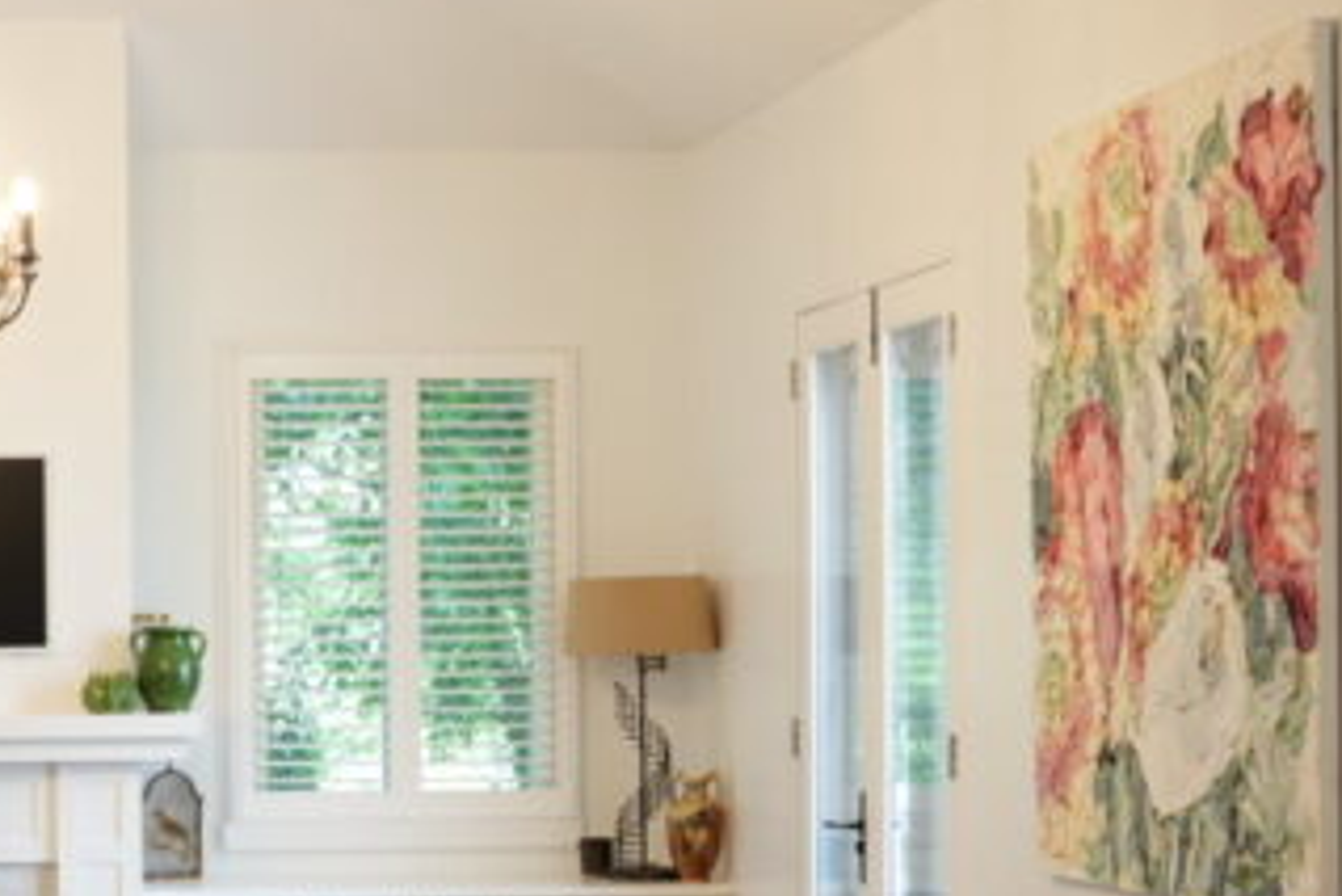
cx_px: -25
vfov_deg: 15.1
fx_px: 3356
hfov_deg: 21.7
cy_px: 774
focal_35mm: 90
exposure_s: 1/80
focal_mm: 28
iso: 640
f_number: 2.8
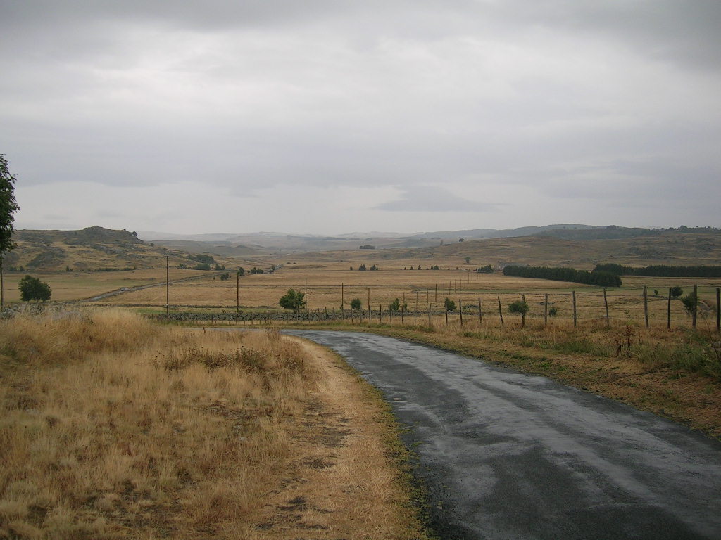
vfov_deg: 40.7
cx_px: 360
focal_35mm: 35
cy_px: 270
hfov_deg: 52.6
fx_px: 729
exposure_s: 1/423
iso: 50
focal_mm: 5.4
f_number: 2.8
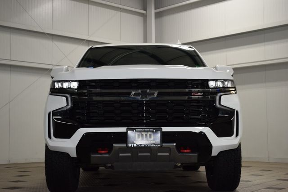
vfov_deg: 22.6
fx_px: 480
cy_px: 96
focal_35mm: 60
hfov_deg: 33.4
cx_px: 144
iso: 800
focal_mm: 40
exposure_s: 1/100
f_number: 5.3
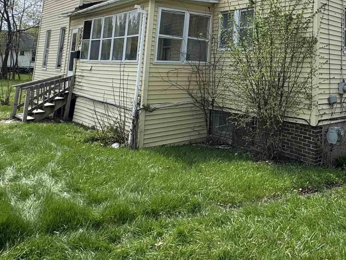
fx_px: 340
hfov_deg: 50.0
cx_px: 287
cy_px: 27
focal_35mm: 34
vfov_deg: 38.9
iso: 50
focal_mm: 2.22
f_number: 2.2
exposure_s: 1/1748
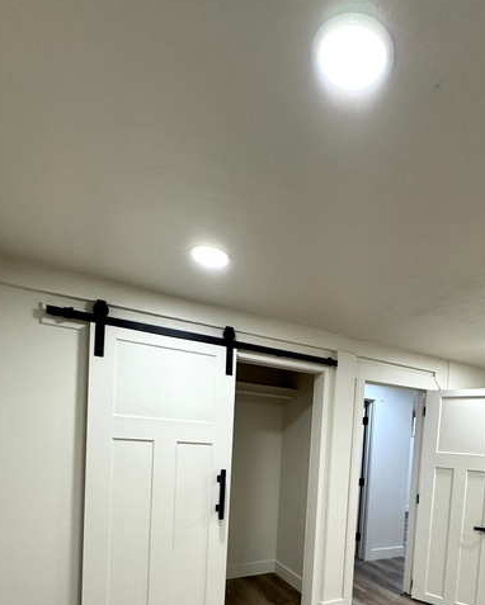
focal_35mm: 22
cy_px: 468
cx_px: 328
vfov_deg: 69.1
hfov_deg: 61.5
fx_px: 394
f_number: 2.2
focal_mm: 2.22
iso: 250
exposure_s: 1/120
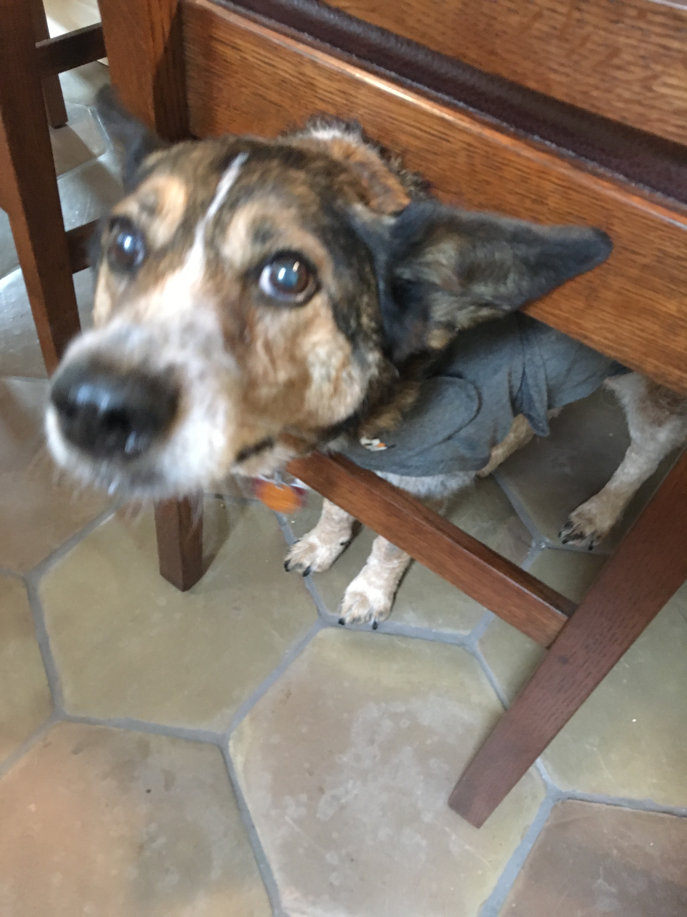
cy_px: 458
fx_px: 767
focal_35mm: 29
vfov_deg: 61.7
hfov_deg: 48.2
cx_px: 344
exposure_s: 1/15
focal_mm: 4.15
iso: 400
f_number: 2.2
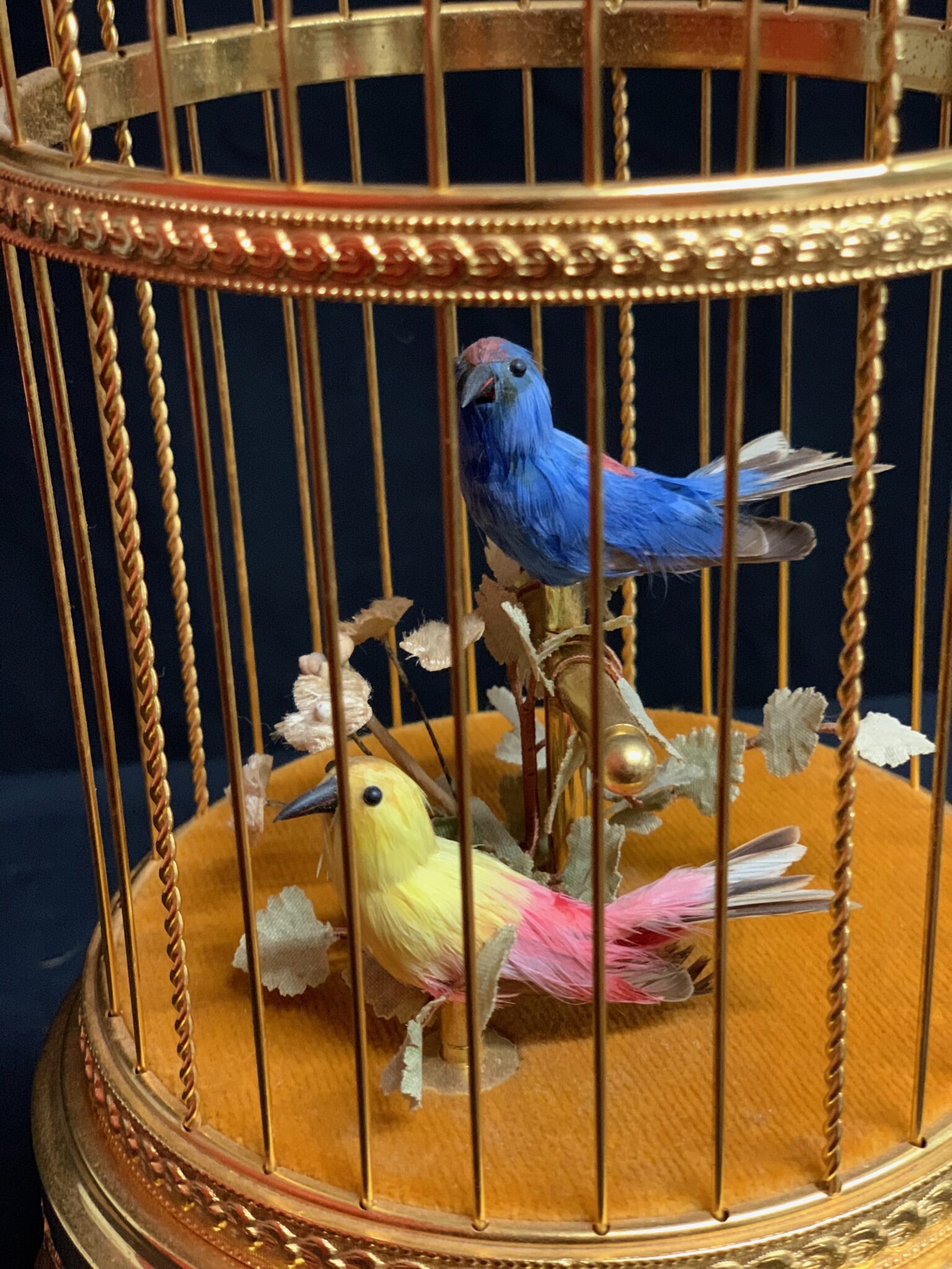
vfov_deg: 36.8
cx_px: 476
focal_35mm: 52
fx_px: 1907
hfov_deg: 28.0
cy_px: 634
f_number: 2.4
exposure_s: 1/33
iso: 320
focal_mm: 6
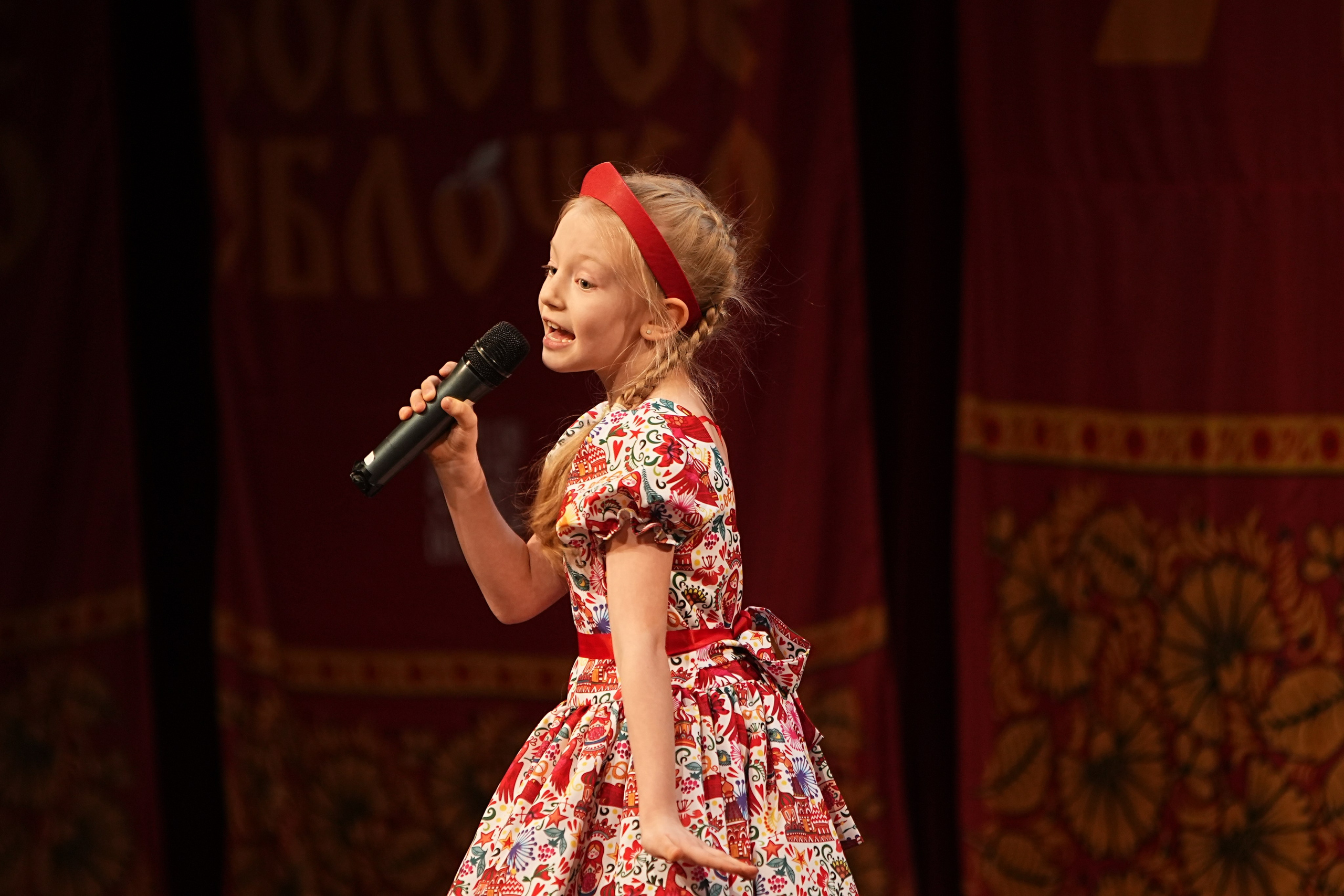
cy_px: 448
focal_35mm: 300
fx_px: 11200
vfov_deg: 4.6
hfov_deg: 6.9
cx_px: 672
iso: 1250
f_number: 2.8
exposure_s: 1/320
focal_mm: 200
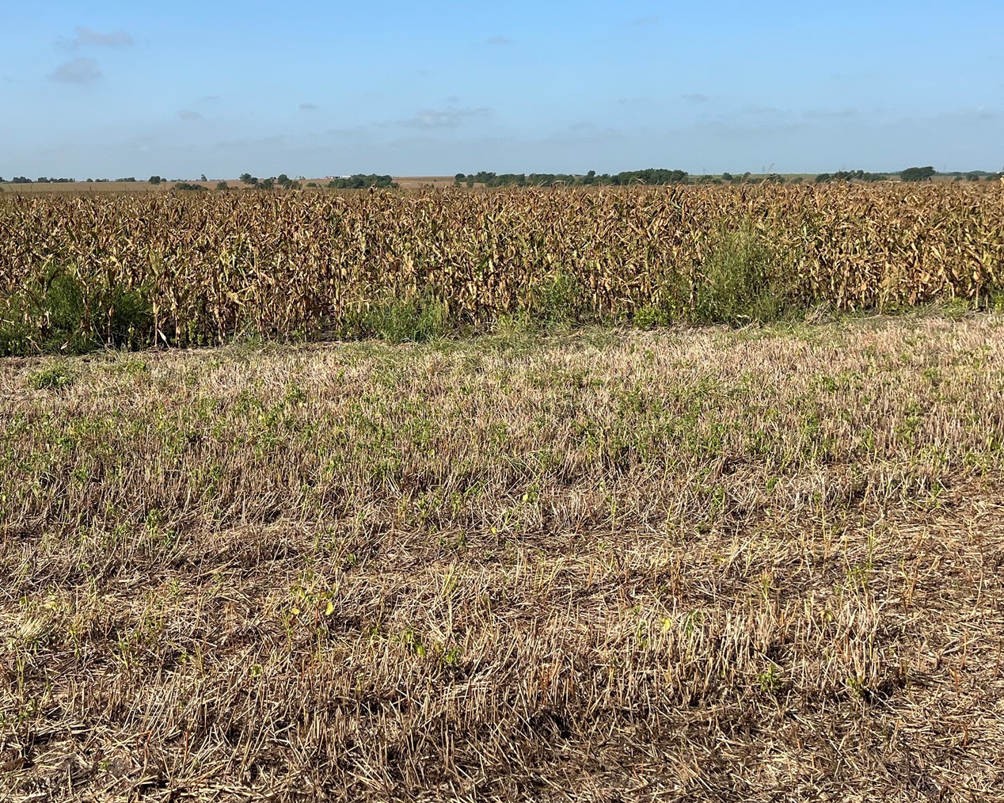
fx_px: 1218
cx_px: 320
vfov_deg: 35.9
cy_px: 238
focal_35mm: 41
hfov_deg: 44.0
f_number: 1.6
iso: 50
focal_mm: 5.1
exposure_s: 1/4149
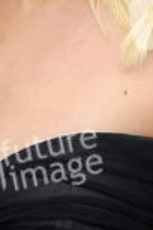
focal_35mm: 655
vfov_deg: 3.1
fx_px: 4175
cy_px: -60
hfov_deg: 2.1
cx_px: 70
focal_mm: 250
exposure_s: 1/200
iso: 1250
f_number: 8
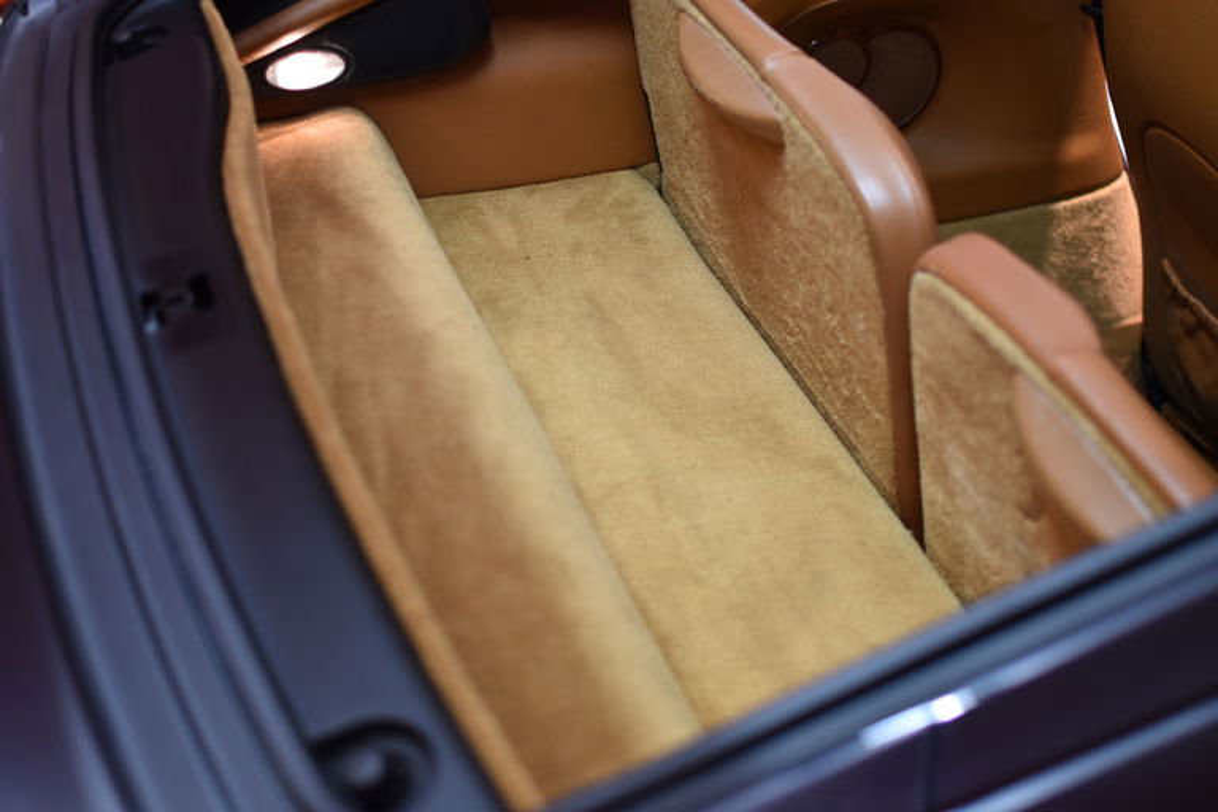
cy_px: 406
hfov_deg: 37.9
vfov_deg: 25.8
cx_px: 609
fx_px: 1776
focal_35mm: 52
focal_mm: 35
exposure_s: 1/60
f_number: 2.2
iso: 800
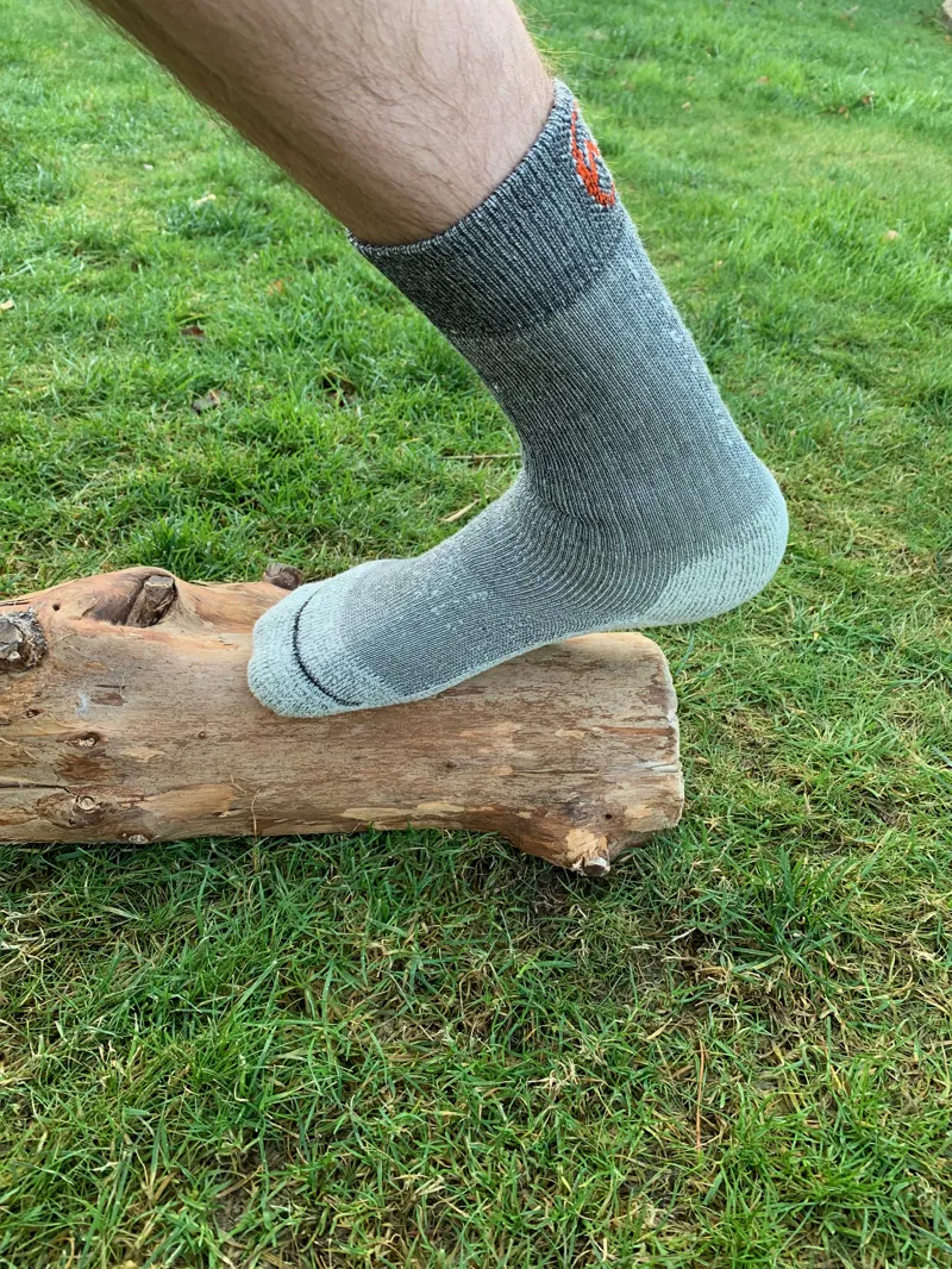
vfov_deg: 67.3
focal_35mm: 26
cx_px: 476
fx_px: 953
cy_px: 634
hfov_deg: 53.1
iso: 80
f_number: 1.8
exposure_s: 1/121
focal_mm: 4.25
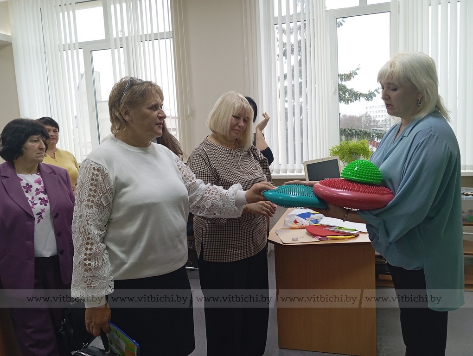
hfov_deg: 63.4
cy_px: 178
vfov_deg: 49.9
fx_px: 383
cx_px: 236
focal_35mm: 28
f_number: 1.8
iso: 130
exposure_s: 1/50
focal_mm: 4.25
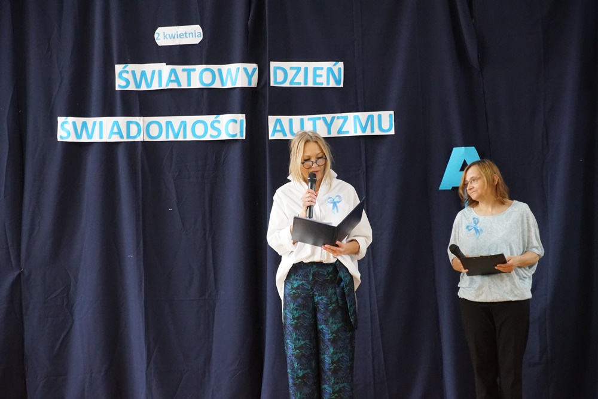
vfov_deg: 10.2
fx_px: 2243
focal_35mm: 135
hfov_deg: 15.2
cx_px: 299
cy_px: 200
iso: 3200
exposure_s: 1/100
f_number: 5.6
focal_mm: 90
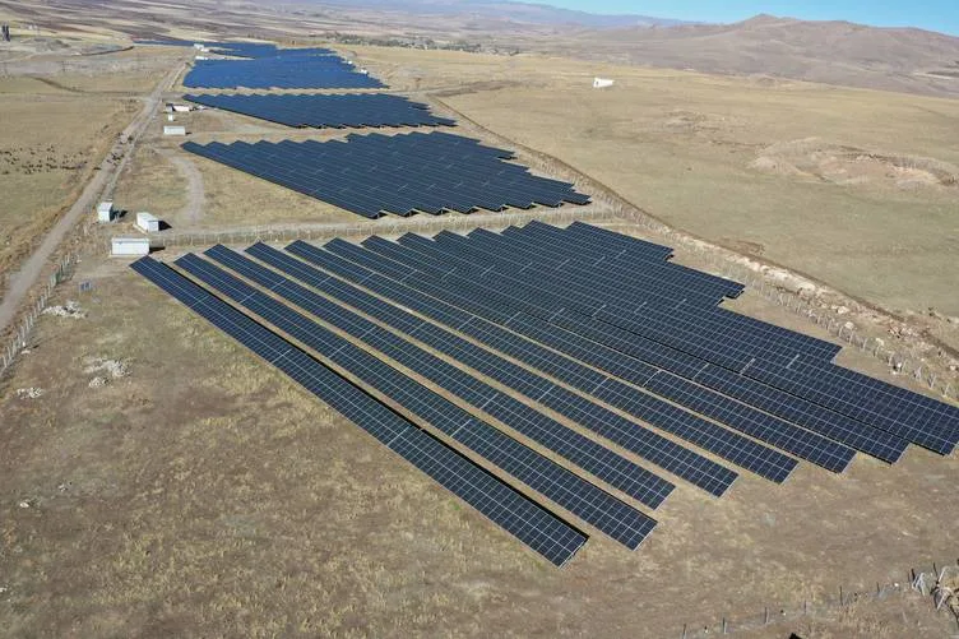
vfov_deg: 46.4
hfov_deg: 65.5
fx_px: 746
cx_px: 480
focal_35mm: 28
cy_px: 320
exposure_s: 1/640
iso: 100
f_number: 5
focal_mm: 10.26
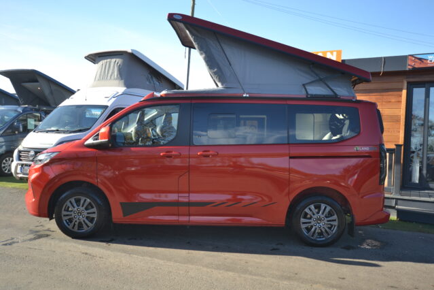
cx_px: 217
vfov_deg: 43.6
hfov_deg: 61.9
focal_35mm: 30
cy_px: 145
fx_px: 362
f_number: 5.6
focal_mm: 20
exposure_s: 1/125
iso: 100
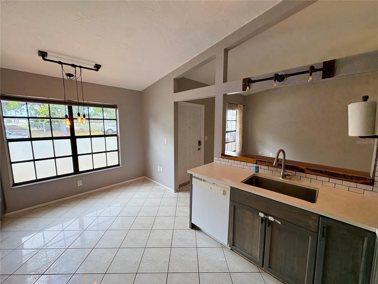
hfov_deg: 102.1
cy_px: 142
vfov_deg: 85.7
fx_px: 153
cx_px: 189
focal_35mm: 14
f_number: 2.2
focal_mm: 2.22
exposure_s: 1/120
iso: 100
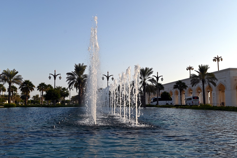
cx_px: 118
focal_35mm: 36
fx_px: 237
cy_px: 79
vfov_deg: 36.9
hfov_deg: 53.1
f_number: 7.1
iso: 100
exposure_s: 1/400
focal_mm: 24
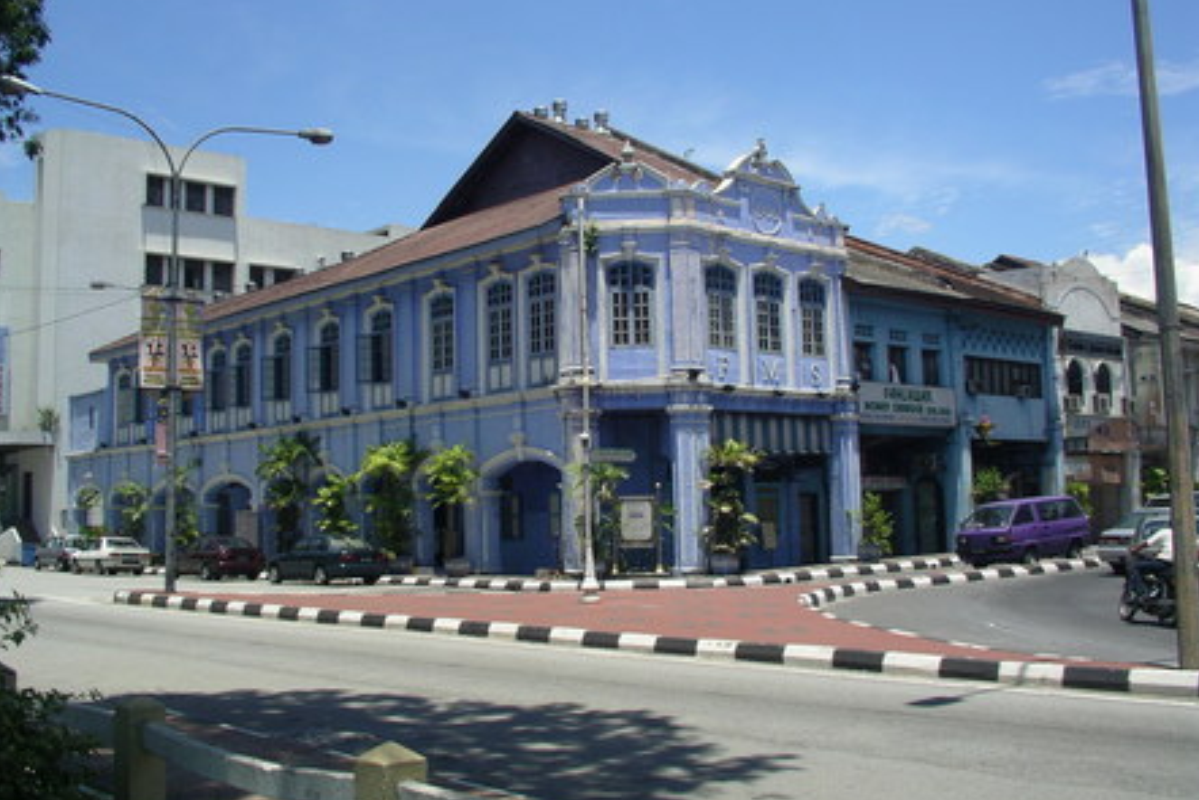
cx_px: 600
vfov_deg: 34.2
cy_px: 401
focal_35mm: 39
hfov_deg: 49.5
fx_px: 1299
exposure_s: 1/160
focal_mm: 5.7
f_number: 6.9
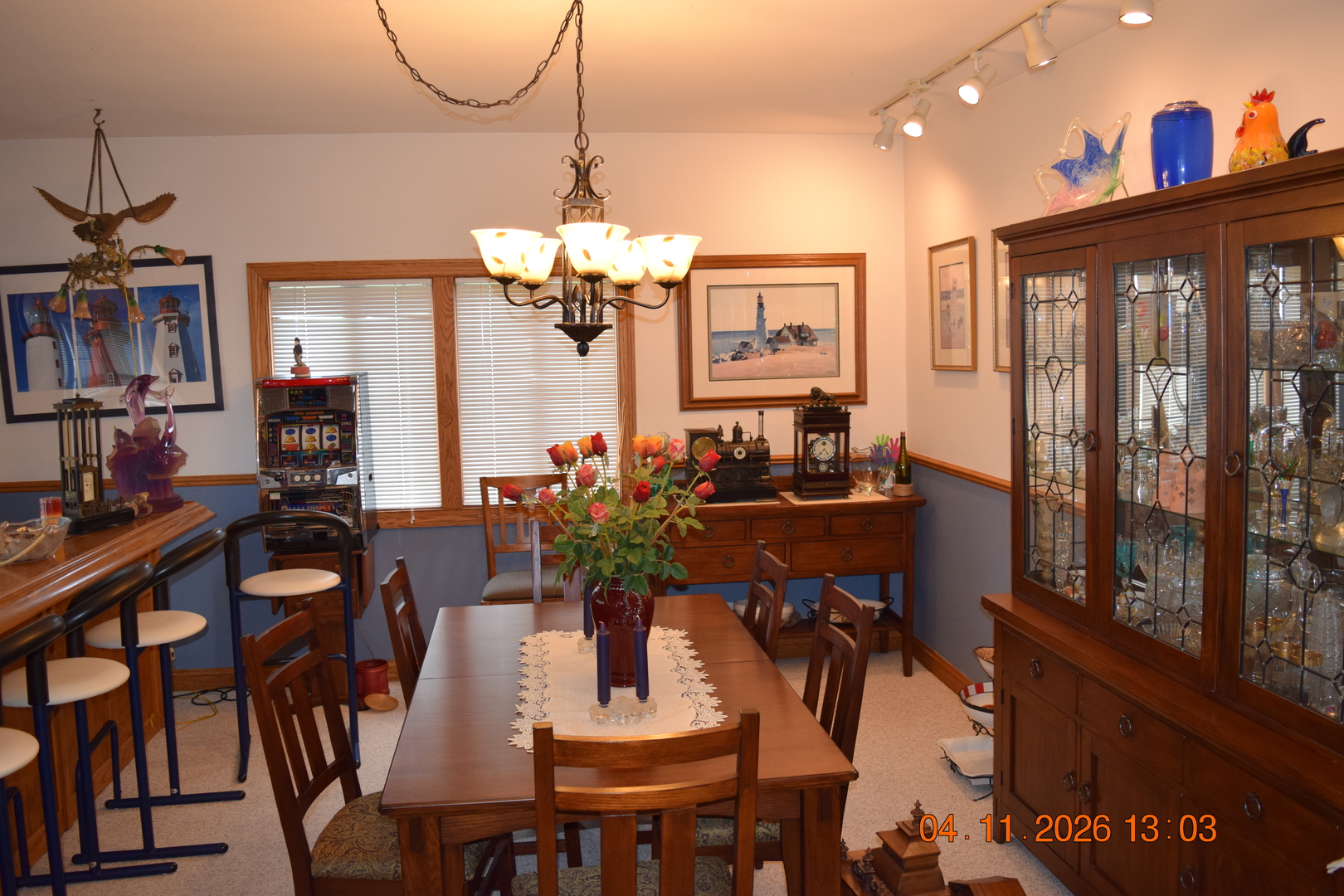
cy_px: 448
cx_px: 672
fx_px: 1008
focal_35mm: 27
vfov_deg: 47.9
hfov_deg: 67.4
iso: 800
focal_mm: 18
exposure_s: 1/80
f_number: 4.5
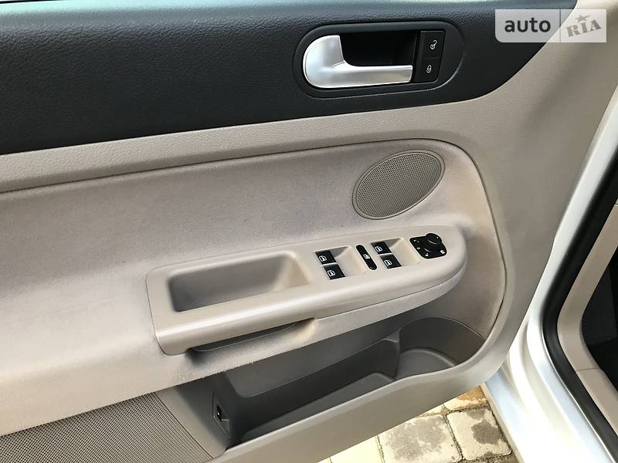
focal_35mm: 28
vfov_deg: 49.7
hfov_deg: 63.4
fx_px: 500
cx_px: 309
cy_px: 232
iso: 25
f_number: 1.8
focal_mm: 4
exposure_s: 1/33
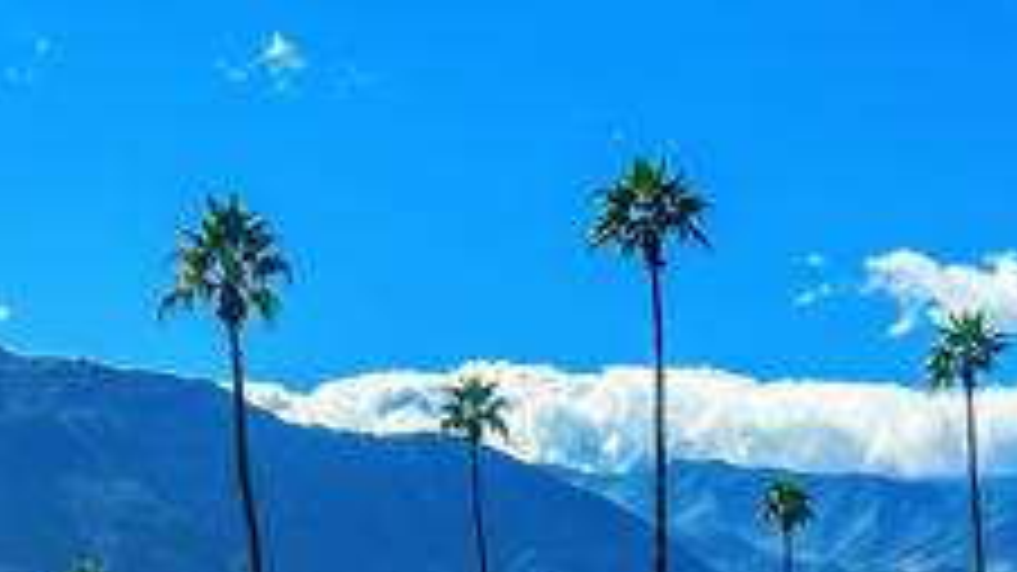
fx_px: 3990
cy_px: 428
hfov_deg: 14.1
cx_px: -184
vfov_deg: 8.2
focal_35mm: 148
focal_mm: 6.86
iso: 64
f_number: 1.8
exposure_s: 1/6400
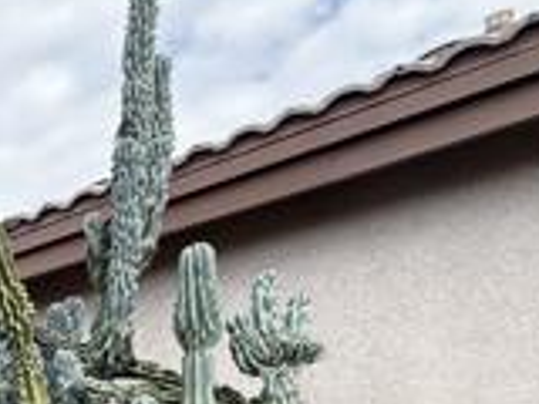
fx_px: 872
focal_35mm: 56
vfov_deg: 21.9
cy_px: 599
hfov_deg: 21.6
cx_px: -438
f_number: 2.2
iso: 64
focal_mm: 2.22
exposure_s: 1/770
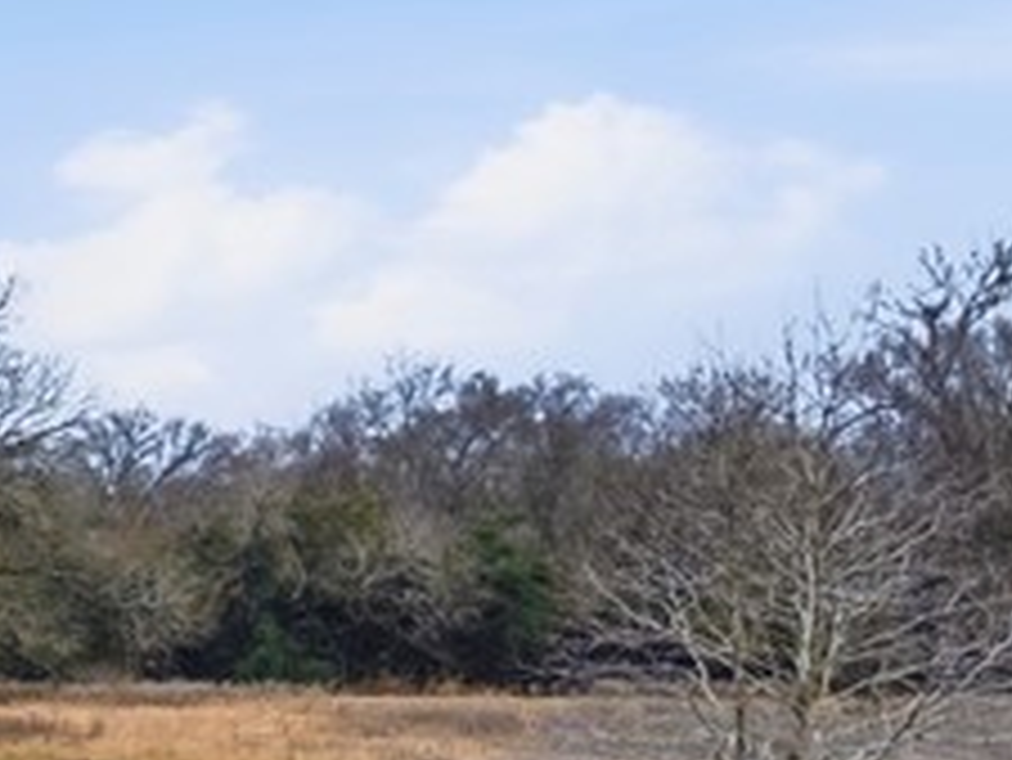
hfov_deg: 15.4
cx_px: -846
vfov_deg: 13.4
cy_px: 814
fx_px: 3188
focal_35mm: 109
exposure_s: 1/160
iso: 100
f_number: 2.8
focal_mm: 4.5
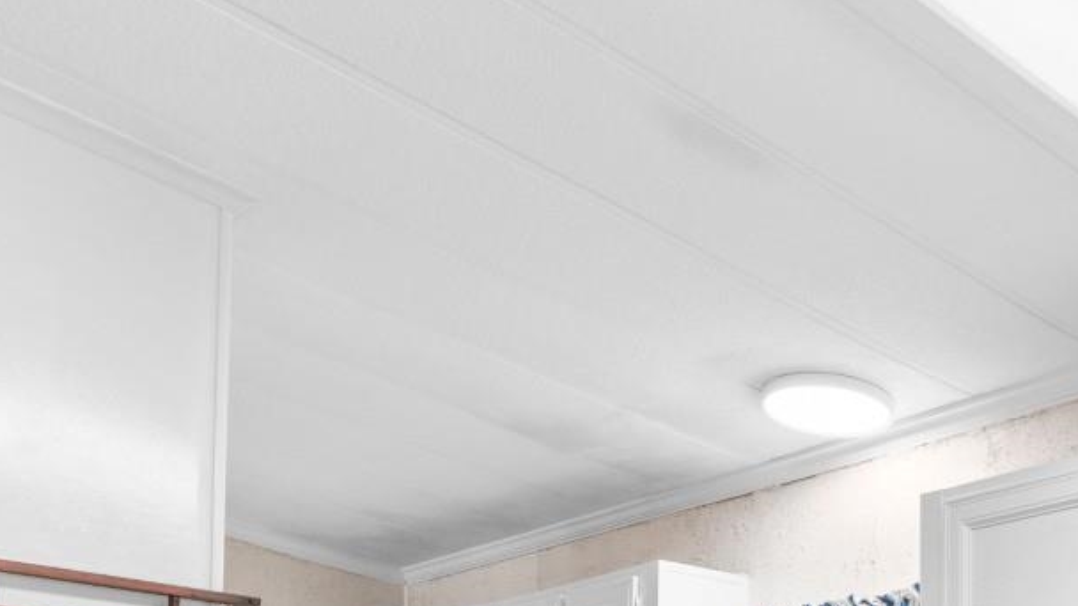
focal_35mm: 53
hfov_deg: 37.4
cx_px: 904
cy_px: 822
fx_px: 1515
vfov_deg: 20.4
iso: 100
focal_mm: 13
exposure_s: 1/4
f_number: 4.8
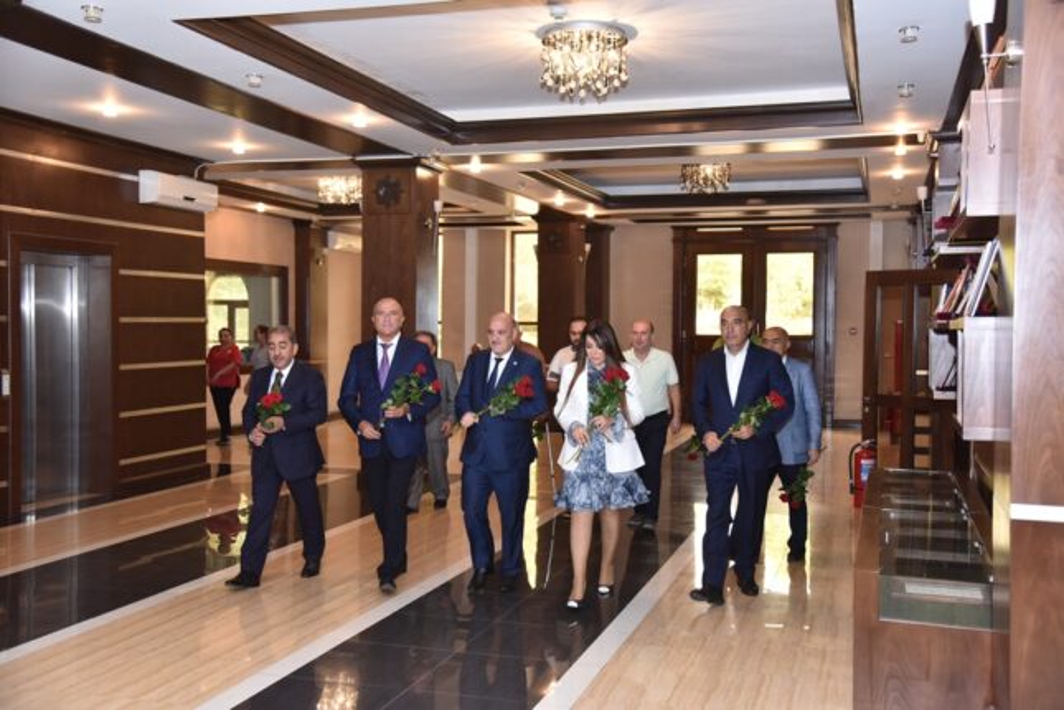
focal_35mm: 38
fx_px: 1123
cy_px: 355
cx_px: 532
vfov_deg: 35.1
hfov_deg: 50.7
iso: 2000
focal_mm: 38
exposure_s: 1/160
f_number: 4
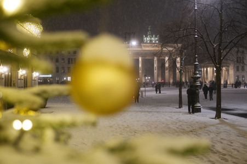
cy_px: 82
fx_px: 309
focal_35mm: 45
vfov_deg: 29.8
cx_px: 124
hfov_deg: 43.6
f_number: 2.2
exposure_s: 1/50
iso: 640
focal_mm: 30
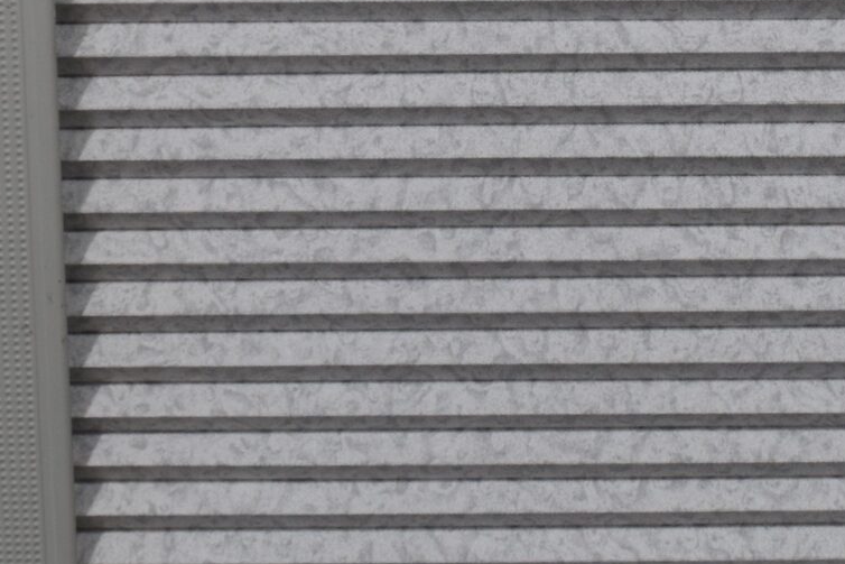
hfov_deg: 13.8
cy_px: -42
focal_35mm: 148
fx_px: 3467
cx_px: 646
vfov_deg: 9.2
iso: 250
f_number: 5.6
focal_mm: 29
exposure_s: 1/125
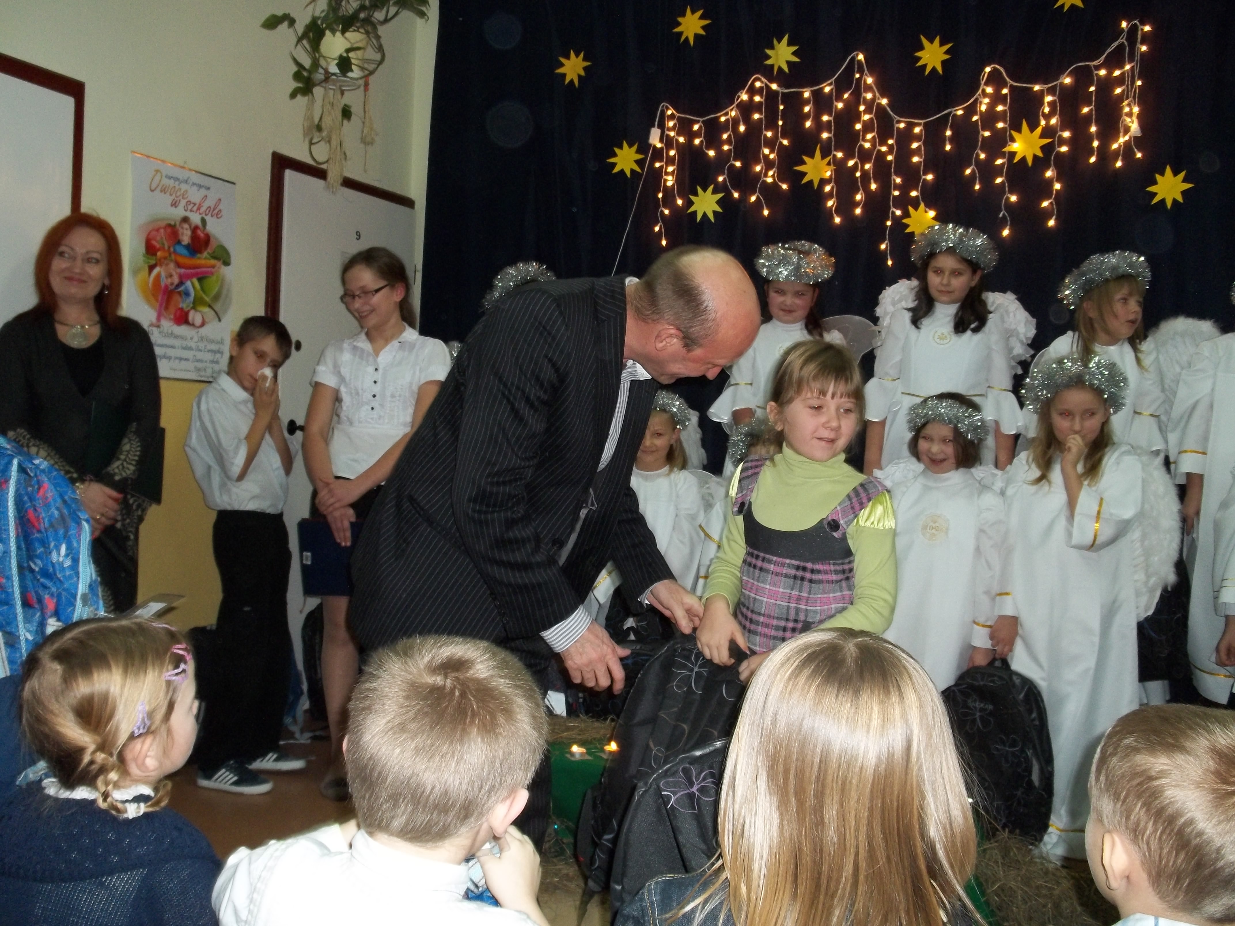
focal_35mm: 33
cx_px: 618
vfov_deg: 42.9
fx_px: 1177
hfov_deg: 55.4
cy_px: 463
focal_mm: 5.9
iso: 160
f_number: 3.3
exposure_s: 1/30
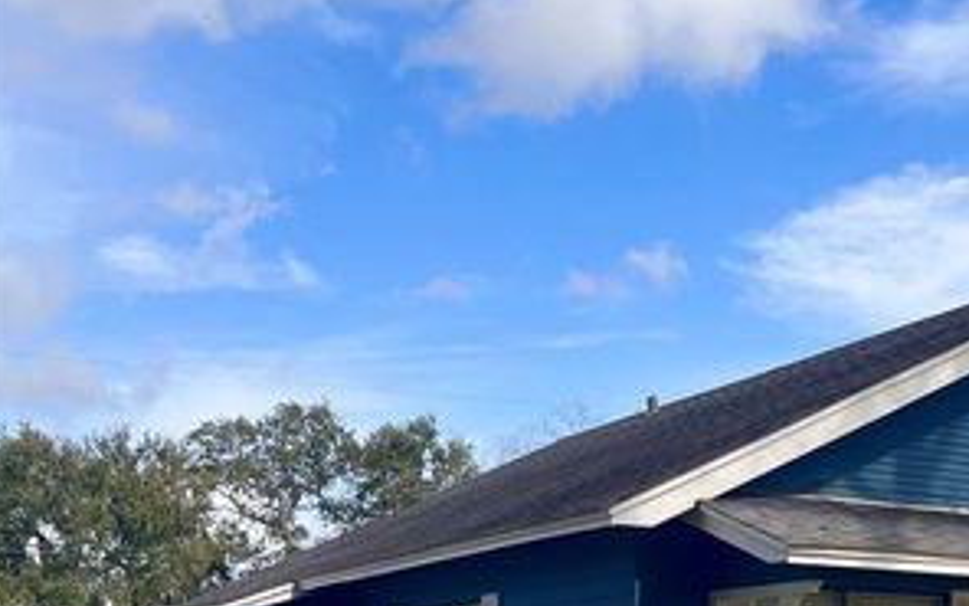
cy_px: 588
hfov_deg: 31.9
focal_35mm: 62
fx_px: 1637
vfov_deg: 20.4
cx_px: 799
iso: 50
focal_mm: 5.1
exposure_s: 1/3049
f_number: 1.6
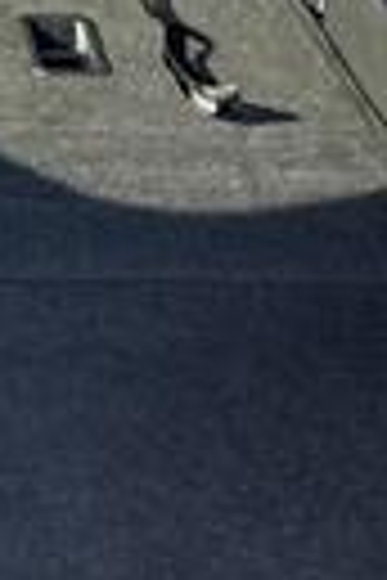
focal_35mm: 124
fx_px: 1999
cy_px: -18
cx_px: -256
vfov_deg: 16.1
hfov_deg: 10.5
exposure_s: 1/228
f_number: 1.78
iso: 160
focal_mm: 6.76
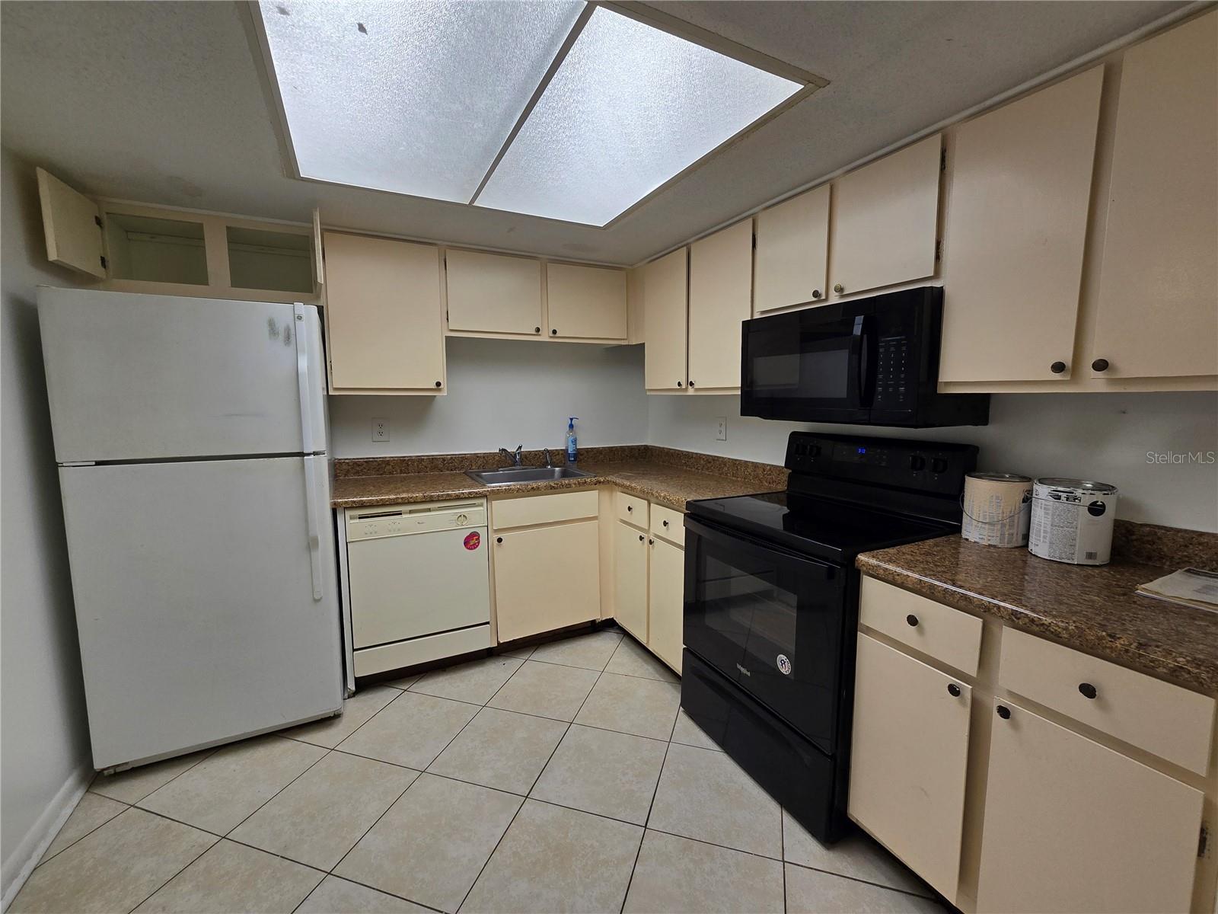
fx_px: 457
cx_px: 609
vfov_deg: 89.9
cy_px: 457
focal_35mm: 13
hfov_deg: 106.2
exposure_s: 1/120
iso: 50
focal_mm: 2.2
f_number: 2.2
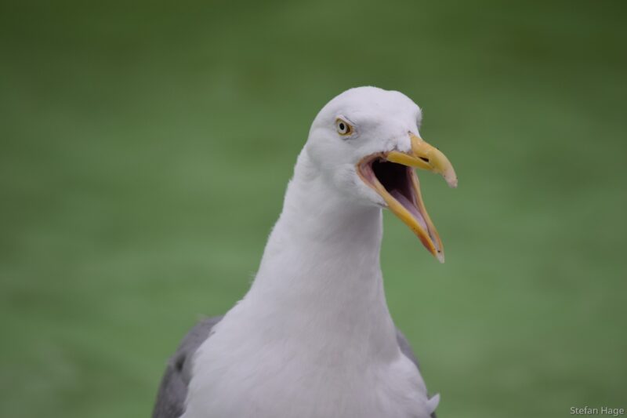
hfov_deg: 5.1
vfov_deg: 3.4
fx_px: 7052
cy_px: 209
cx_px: 314
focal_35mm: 405
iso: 280
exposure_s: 1/500
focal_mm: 270
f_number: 5.6
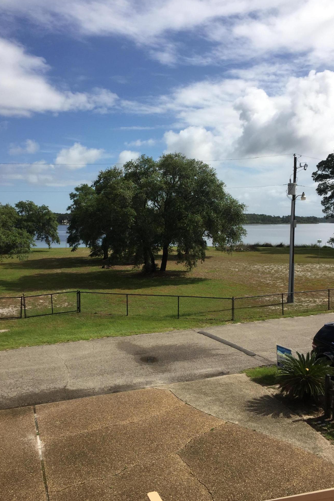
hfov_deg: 42.3
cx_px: 166
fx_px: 431
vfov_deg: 60.3
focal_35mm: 31
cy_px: 255
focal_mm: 4.15
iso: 32
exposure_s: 1/3049
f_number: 2.2
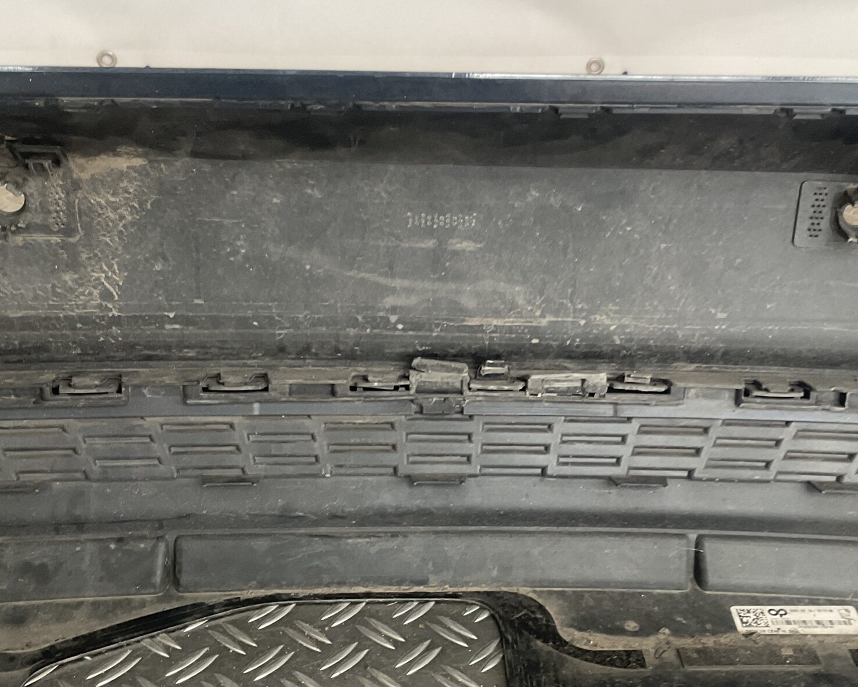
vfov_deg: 30.7
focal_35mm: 49
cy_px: 421
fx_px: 1244
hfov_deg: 38.0
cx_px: 469
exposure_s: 1/50
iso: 64
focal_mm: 3
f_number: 1.8
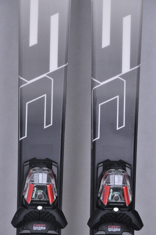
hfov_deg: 8.7
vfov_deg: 13.1
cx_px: 78
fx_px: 1026
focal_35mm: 158
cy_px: 118
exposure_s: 1/125
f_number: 9.5
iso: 3200
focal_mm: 105
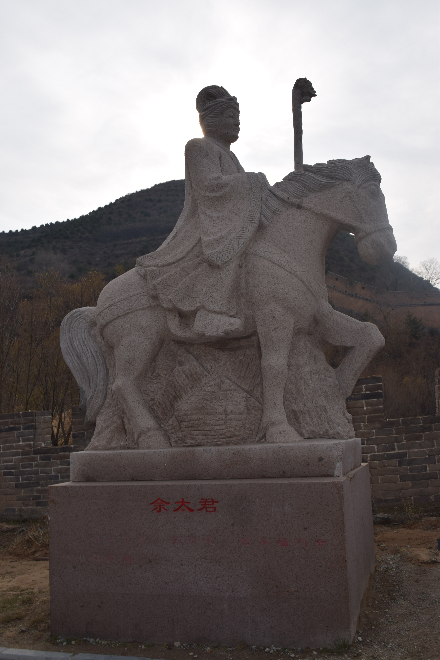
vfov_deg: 53.1
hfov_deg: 36.9
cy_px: 330
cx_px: 220
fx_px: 660
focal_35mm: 36
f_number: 10
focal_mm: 24
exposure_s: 1/200
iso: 100
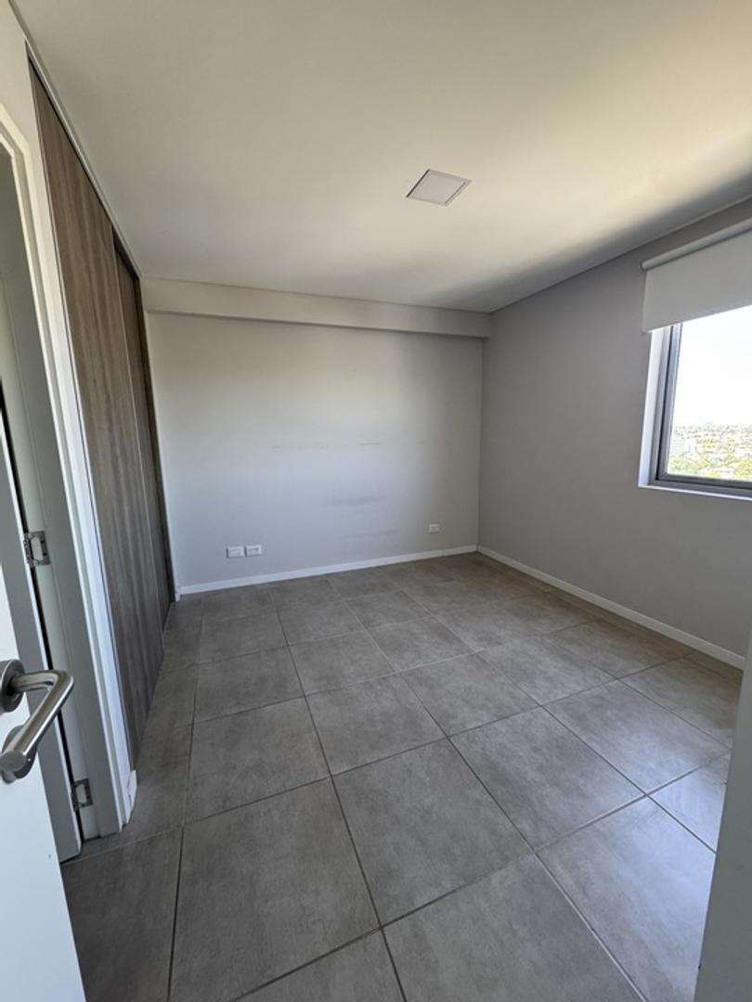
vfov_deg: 102.1
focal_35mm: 14
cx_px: 376
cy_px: 501
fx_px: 406
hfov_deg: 85.7
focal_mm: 2.22
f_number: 2.2
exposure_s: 1/99
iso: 320
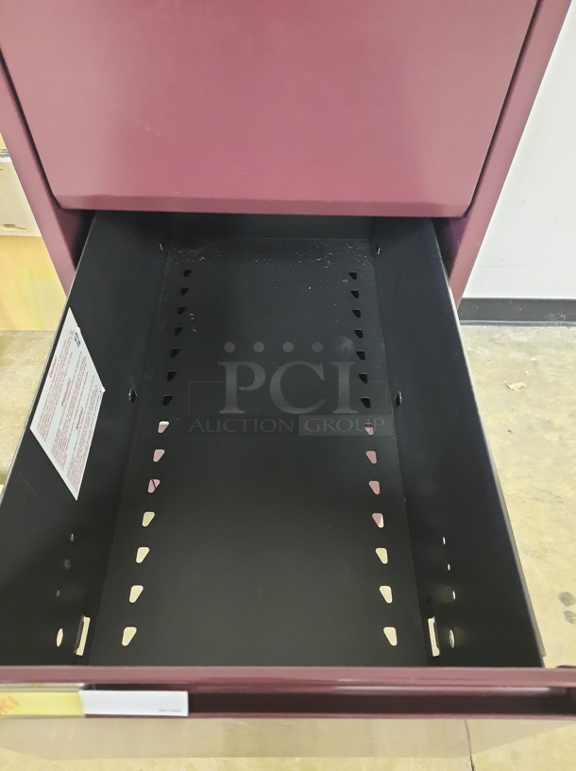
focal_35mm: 25
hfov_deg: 54.8
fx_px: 556
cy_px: 386
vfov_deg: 69.5
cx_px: 288
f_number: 2
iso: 1250
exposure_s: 1/20
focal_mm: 4.6
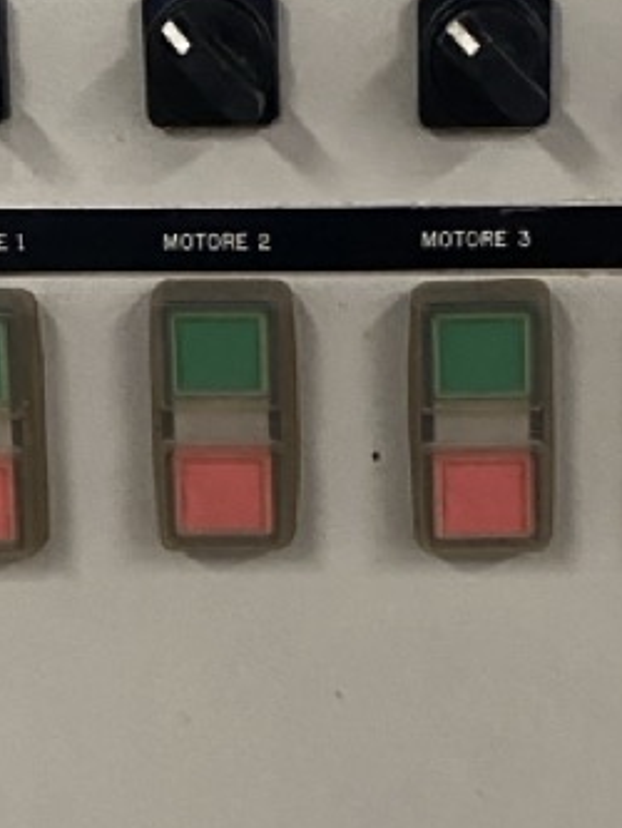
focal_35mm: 100
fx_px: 2394
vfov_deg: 19.5
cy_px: 619
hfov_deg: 14.8
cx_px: 351
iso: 640
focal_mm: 4.25
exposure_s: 1/30
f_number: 1.8
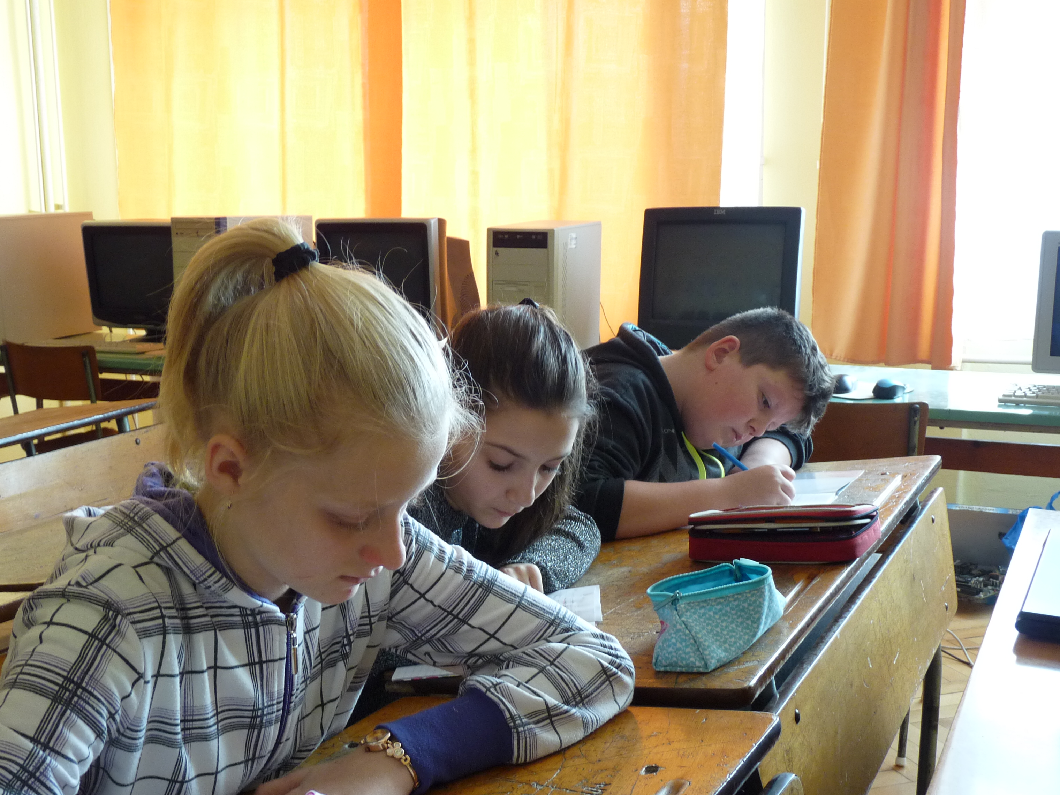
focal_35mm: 42
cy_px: 473
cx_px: 453
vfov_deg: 34.2
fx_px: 1286
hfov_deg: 44.7
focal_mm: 6.2
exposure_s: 1/30
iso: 200
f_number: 3
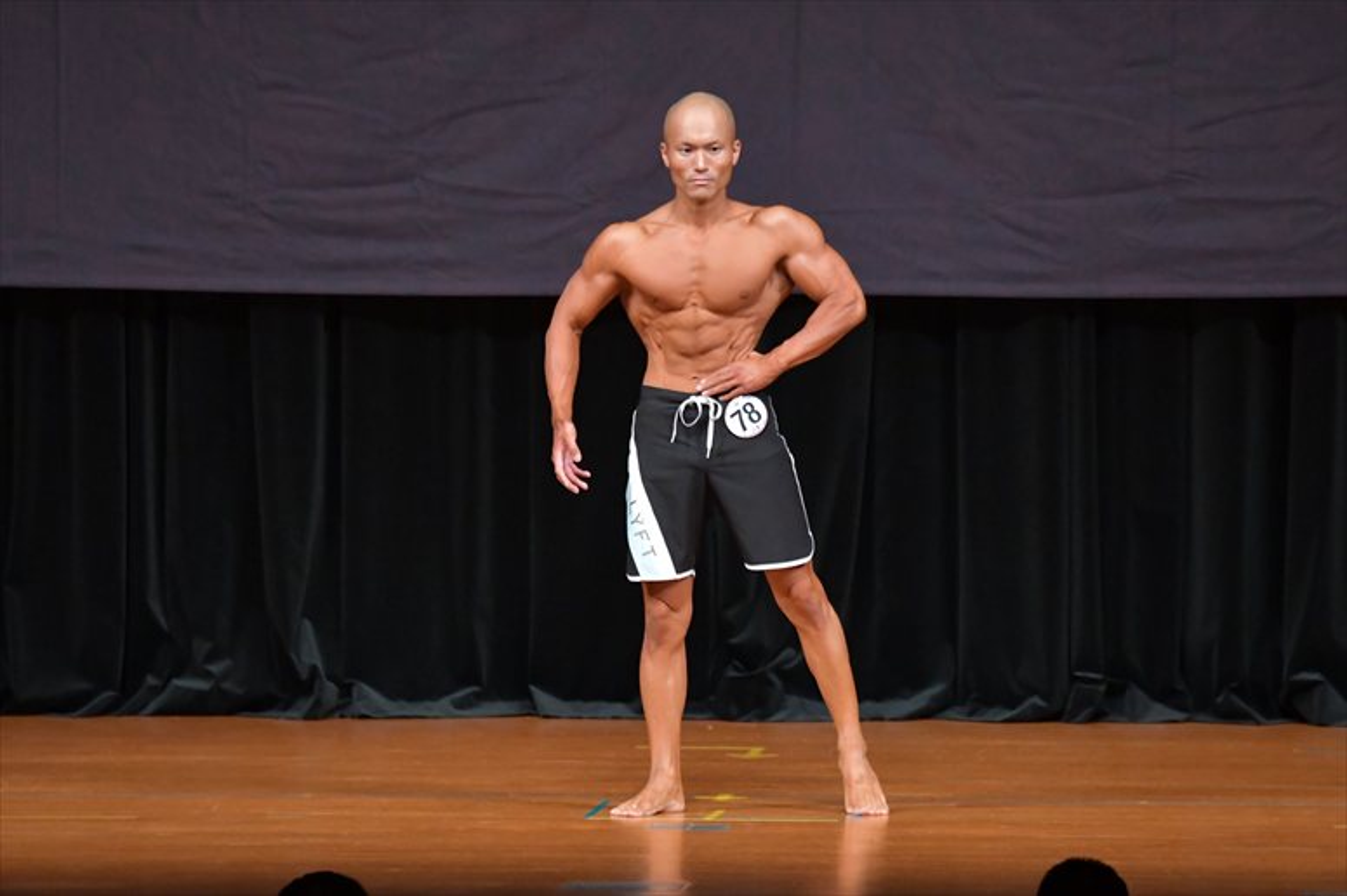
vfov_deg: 5.1
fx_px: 10098
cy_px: 448
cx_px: 674
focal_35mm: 270
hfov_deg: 7.6
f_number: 5.6
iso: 5000
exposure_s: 1/400
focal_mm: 180
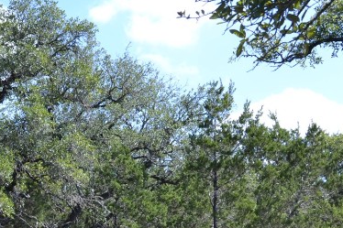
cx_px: -15
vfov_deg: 12.0
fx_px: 1057
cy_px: 292
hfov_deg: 17.9
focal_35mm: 111
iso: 100
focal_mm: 24
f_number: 6.3
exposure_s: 1/160
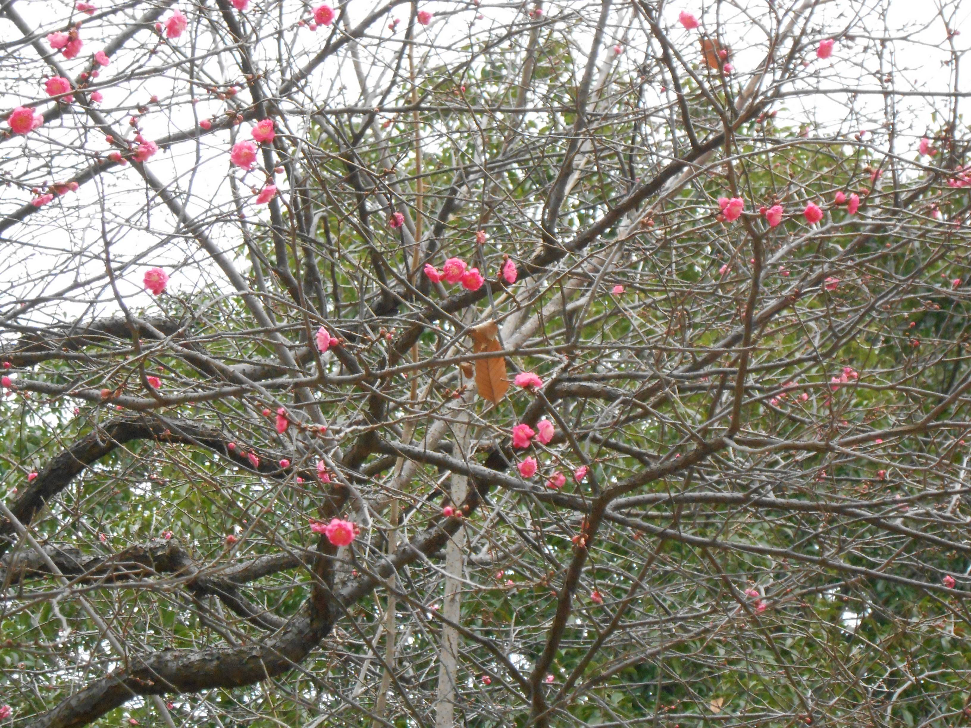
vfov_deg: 12.5
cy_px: 364
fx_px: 3338
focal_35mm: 119
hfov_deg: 16.6
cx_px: 486
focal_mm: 21.2
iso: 800
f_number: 5.5
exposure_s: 1/250
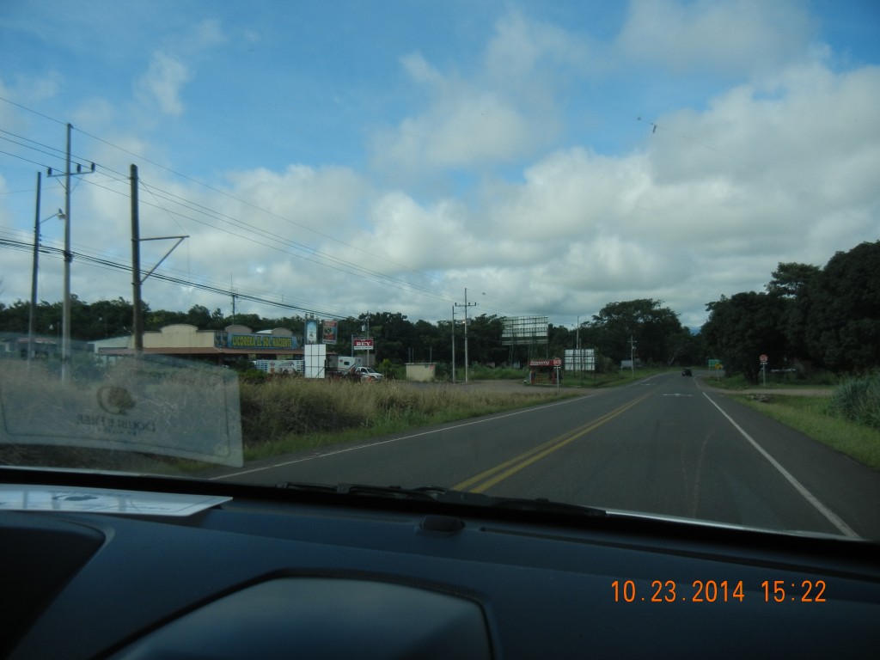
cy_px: 330
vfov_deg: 46.8
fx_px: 763
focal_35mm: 30
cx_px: 440
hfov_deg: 60.0
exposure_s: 1/455
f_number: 7
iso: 160
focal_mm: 5.4
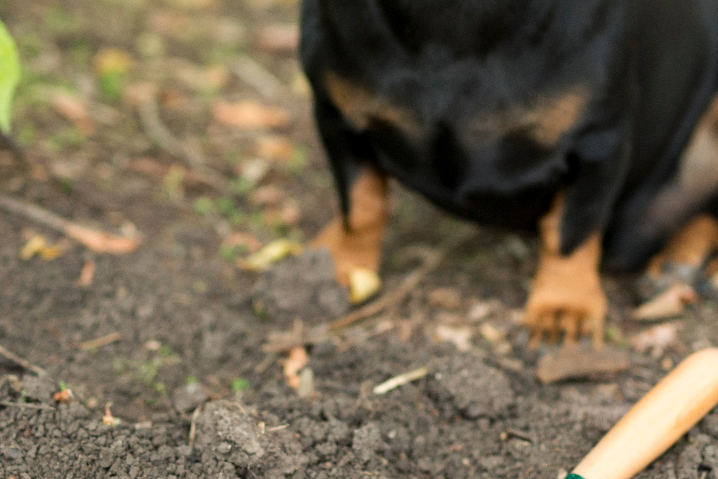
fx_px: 2394
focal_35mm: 120
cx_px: 448
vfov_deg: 11.4
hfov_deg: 17.0
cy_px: 167
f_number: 1.8
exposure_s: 1/320
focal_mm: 50
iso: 500
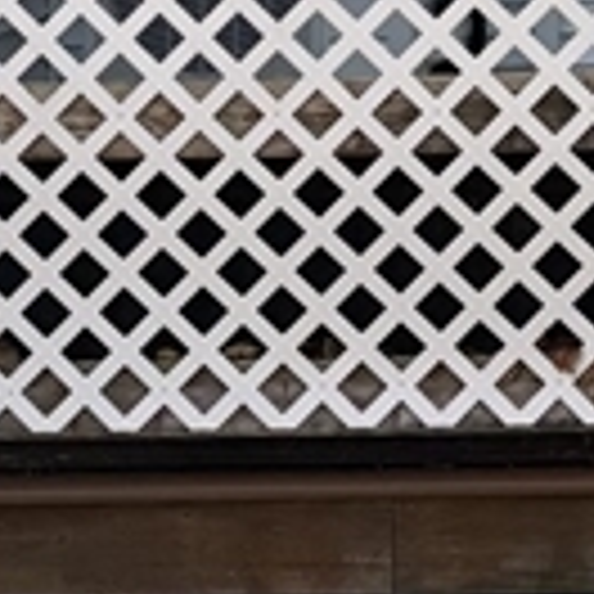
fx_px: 2388
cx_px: 940
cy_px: -482
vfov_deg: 12.8
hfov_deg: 13.2
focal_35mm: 123
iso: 80
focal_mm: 6.76
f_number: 1.78
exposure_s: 1/517
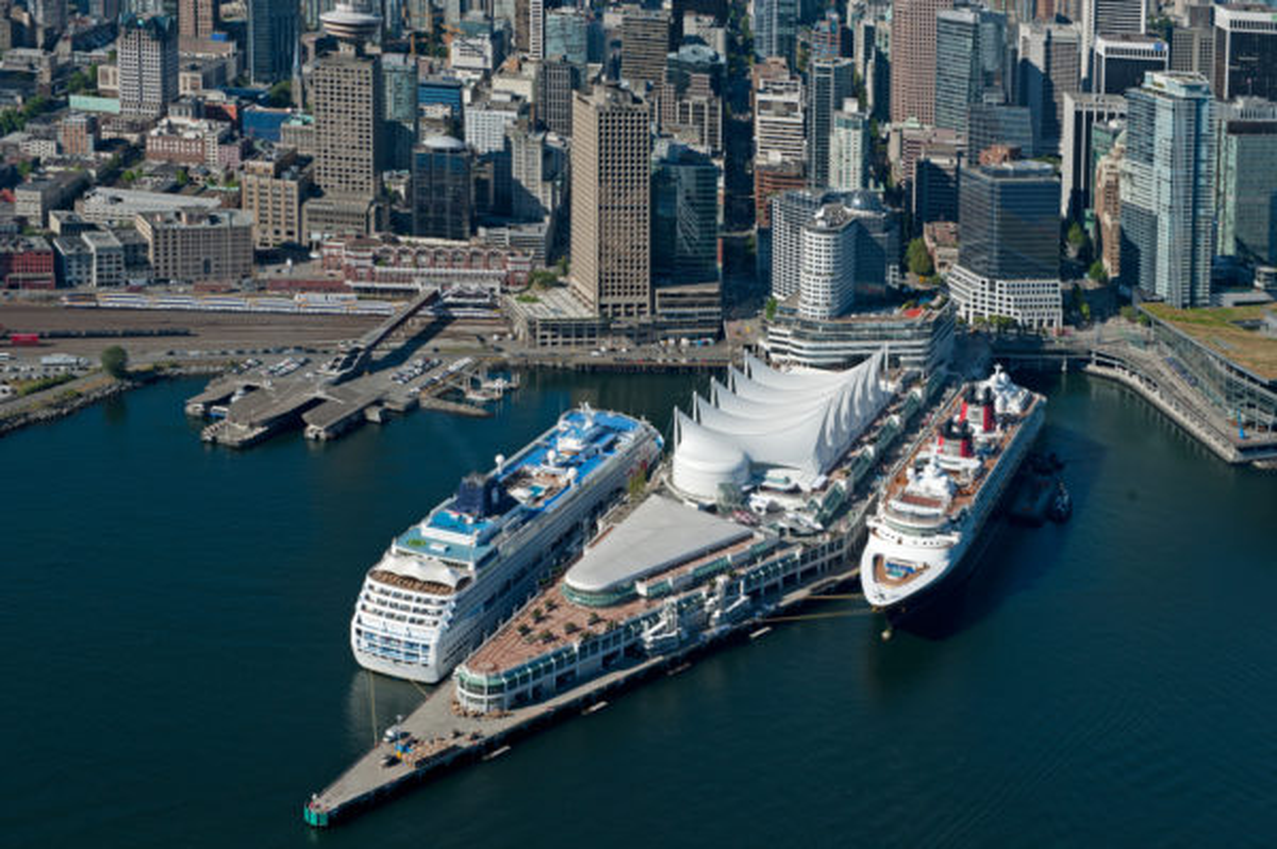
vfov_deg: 23.3
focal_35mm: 58
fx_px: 2056
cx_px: 638
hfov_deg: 34.5
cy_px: 424
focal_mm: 58
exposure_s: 1/800
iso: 200
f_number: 9
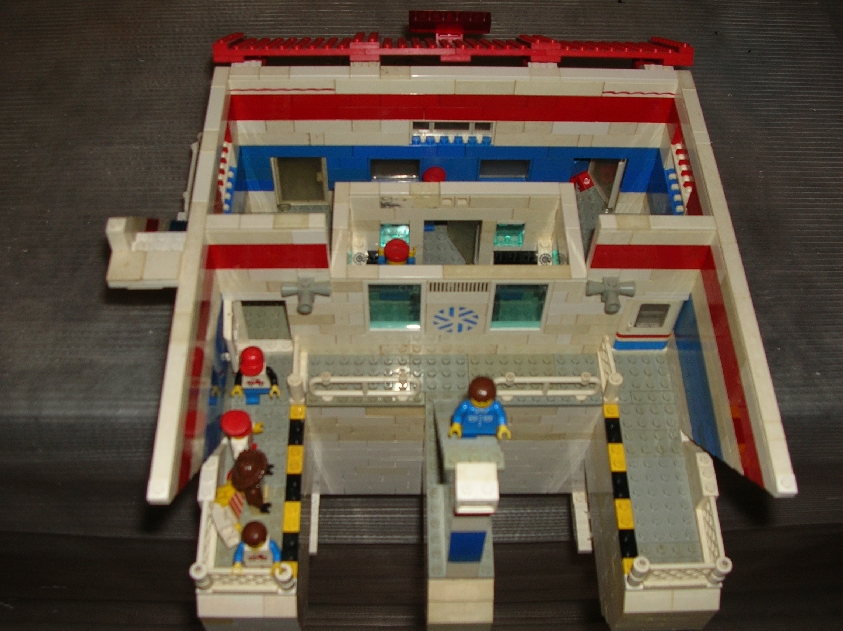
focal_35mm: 40
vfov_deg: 35.9
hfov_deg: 46.8
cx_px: 422
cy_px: 316
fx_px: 973
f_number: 3
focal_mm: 6.6
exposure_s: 1/60.1
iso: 50
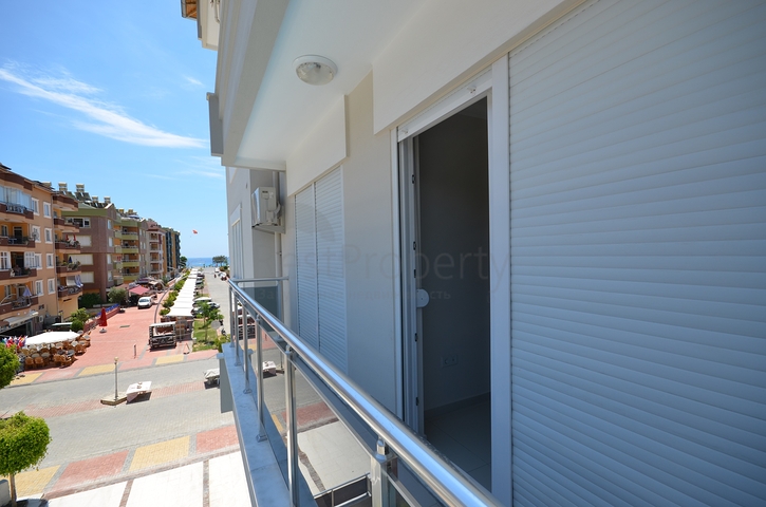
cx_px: 383
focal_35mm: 15
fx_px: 318
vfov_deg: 77.1
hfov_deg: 100.5
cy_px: 254
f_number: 8
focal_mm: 10
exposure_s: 1/250
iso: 125
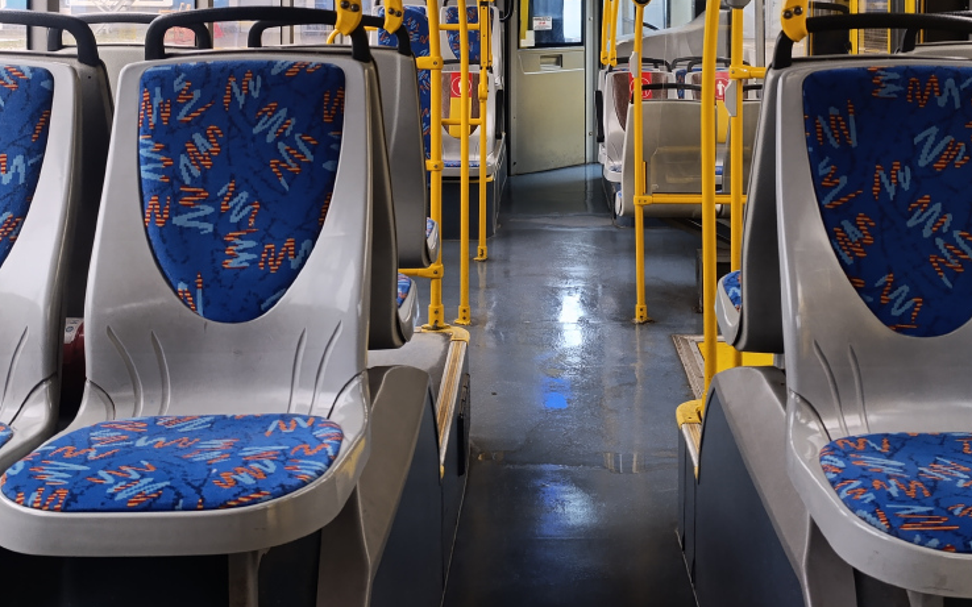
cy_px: 77
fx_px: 1139
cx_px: 548
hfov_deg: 46.1
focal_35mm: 43
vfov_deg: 28.8
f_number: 1.6
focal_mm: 6.14
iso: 800
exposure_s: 1/50
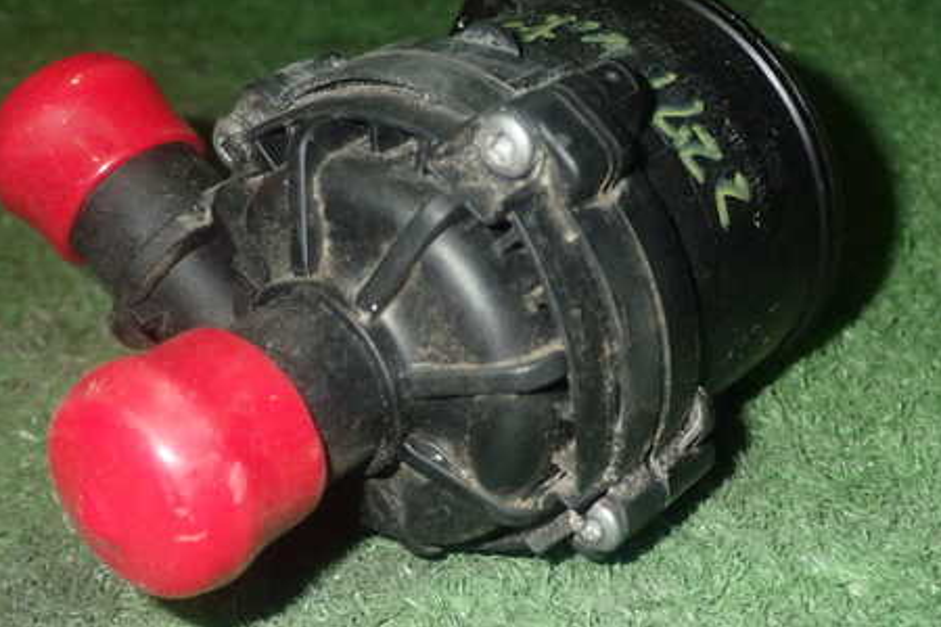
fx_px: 1594
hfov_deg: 32.9
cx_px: 489
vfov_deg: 22.3
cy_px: 347
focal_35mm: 61
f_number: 9
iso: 640
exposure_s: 1/40
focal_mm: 7.84
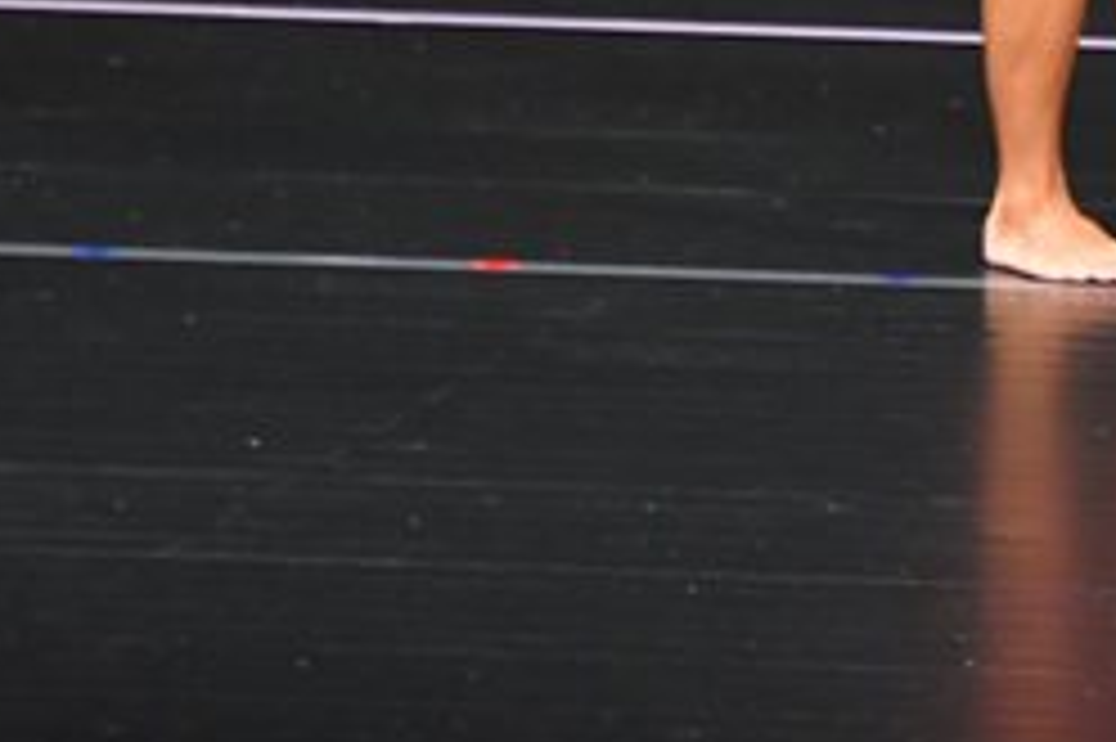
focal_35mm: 892
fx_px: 27633
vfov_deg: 1.5
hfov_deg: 2.3
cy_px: -297
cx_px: 1600
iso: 5000
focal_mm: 190
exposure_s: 1/400
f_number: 5.6
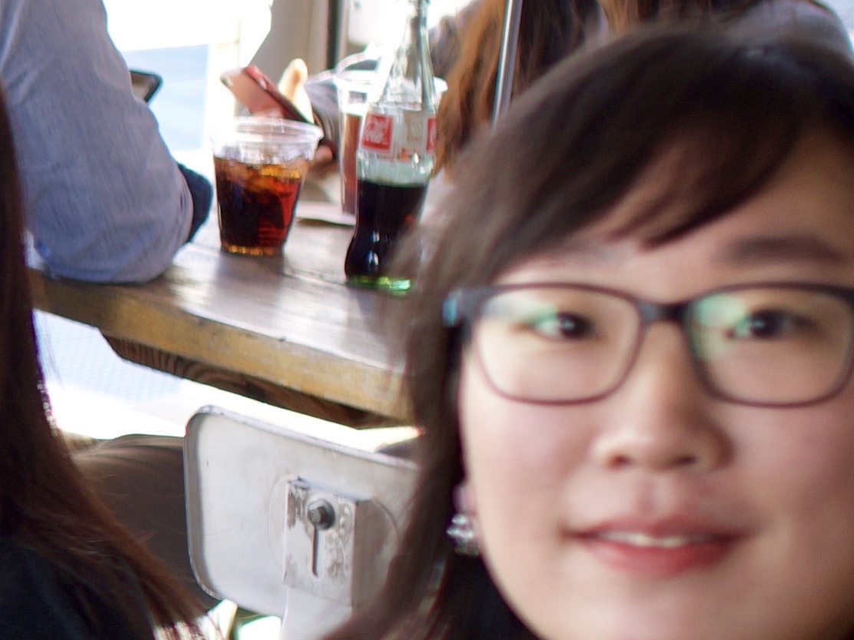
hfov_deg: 9.4
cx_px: -1132
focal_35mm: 189
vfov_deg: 7.8
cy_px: 621
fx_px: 4662
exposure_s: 1/160
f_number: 2
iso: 160
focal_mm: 23
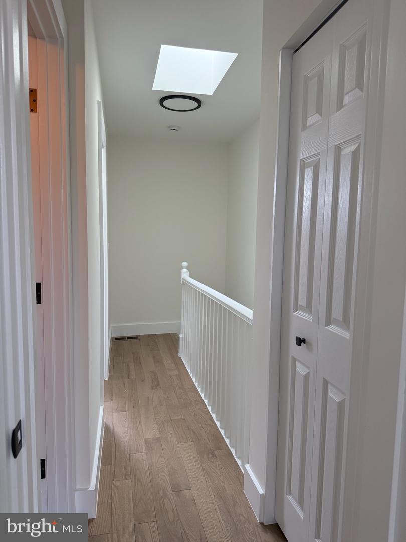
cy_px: 271
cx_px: 203
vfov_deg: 71.6
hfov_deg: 56.8
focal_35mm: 24
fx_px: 375
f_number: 1.78
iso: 160
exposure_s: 1/240
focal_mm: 6.76
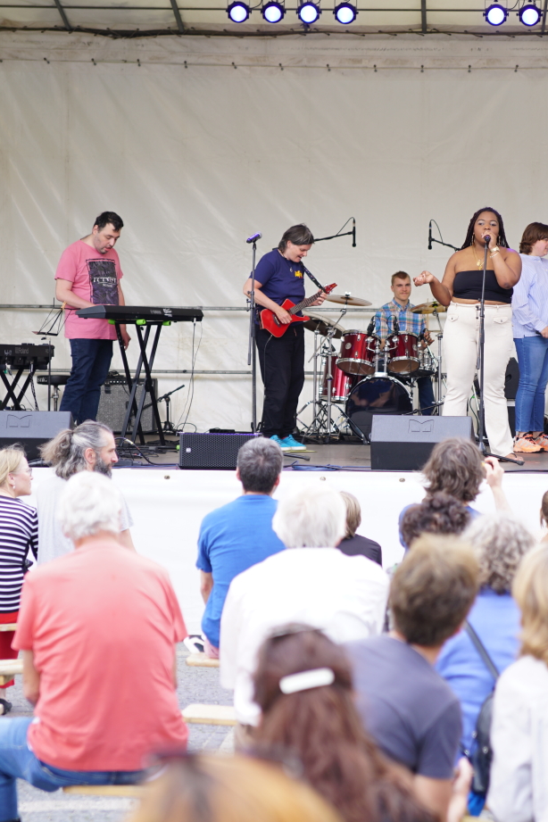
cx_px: 401
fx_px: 2603
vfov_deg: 17.9
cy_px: 379
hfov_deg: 12.0
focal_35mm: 114
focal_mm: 70
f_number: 2.8
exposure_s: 1/160
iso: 100
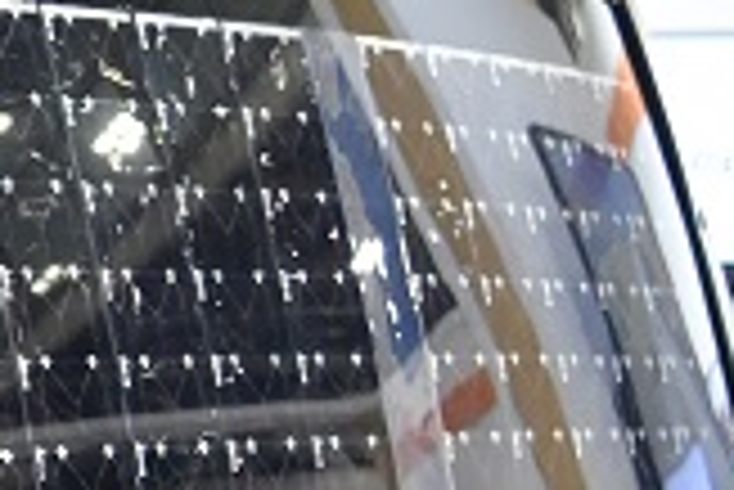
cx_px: -1112
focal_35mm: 199
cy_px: 773
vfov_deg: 6.8
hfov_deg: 9.1
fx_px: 4061
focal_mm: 24
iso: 720
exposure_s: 1/40
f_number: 4
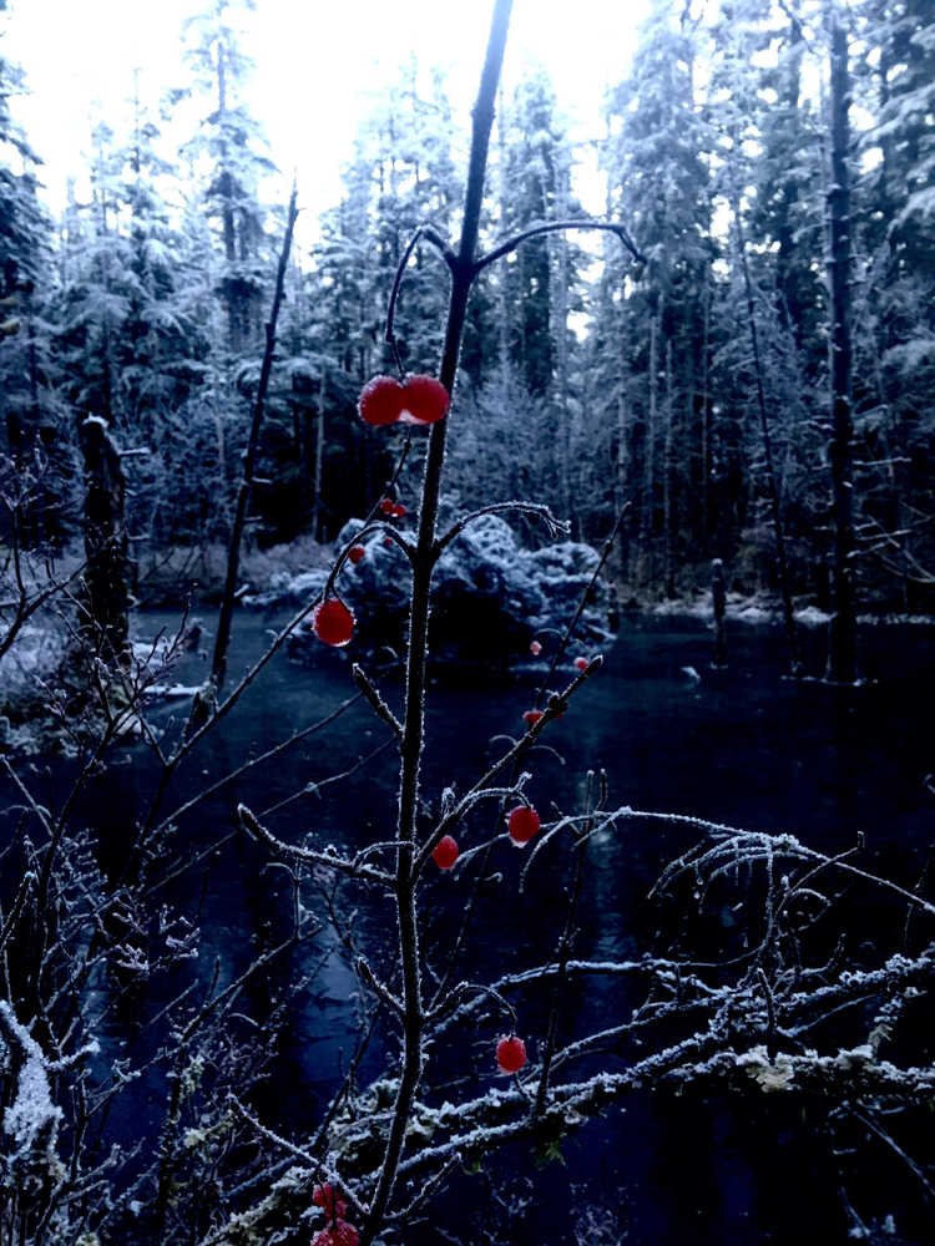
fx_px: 1044
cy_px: 623
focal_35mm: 29
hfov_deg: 48.2
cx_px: 468
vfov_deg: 61.7
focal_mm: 4.15
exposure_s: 1/30
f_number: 2.2
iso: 160
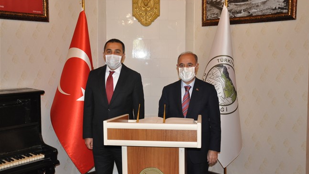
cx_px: 155
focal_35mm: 40
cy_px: 82
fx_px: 324
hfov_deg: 51.0
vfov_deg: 30.0
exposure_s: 1/60
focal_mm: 25
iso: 1600
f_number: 5
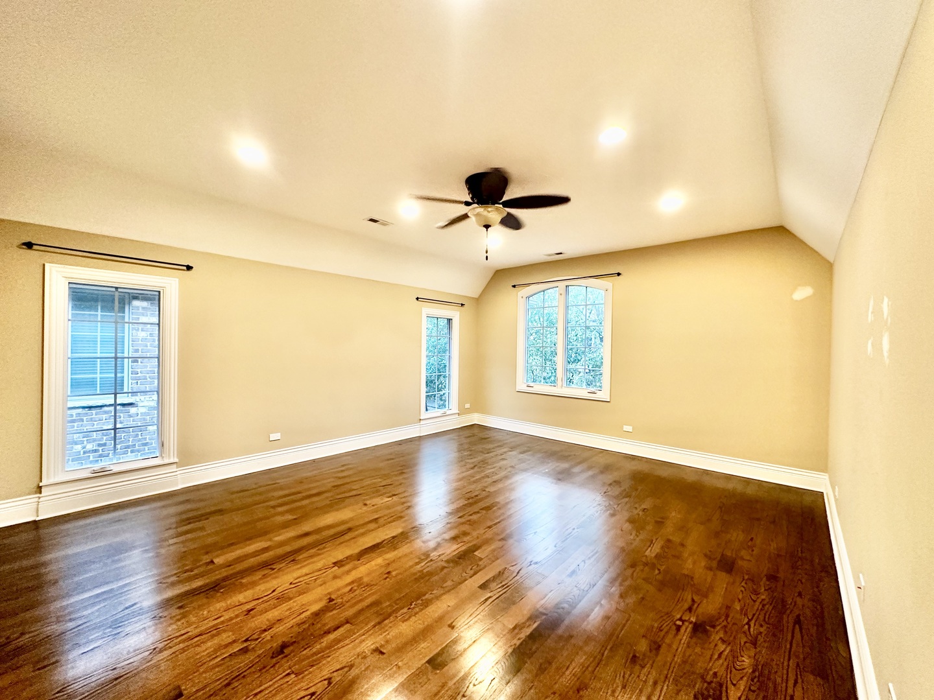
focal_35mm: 14
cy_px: 350
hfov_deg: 102.1
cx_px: 467
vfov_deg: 85.7
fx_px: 378
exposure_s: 1/60
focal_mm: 2.22
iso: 320
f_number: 2.2
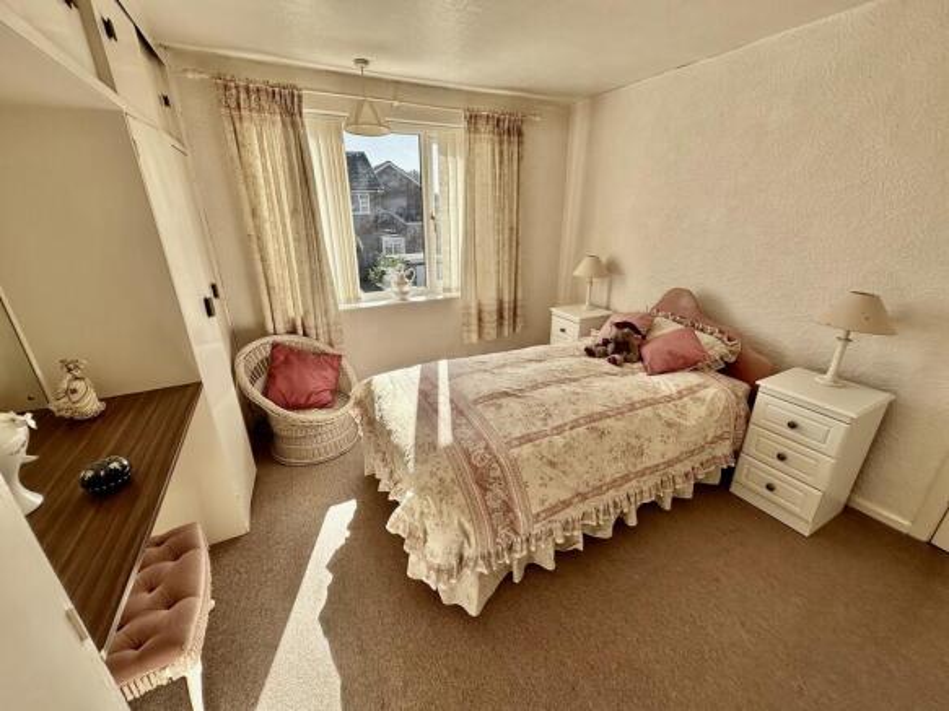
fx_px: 384
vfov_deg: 85.7
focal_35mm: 14
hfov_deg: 102.1
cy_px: 356
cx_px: 474
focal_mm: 2.22
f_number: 2.2
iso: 40
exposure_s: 1/435
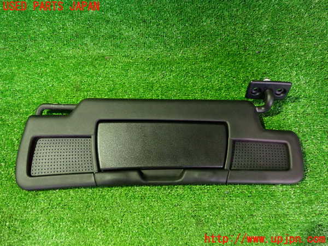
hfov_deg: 60.0
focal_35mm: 30
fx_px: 284
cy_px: 123
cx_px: 164
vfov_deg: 46.8
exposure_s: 1/15
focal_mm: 5.4
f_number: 2.3
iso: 800
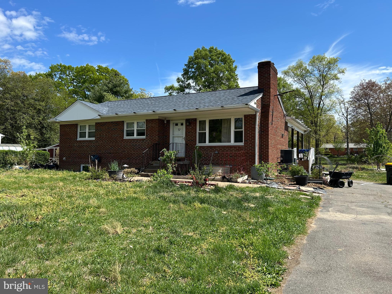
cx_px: 196
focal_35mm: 26
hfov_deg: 67.3
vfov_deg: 53.1
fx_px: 294
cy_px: 147
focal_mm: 5.7
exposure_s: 1/3077
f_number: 1.5
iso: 50
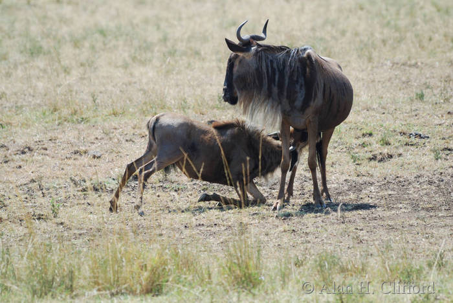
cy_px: 152
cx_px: 226
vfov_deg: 2.3
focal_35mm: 600
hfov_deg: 3.4
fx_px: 7556
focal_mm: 400
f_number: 5.6
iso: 250
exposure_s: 1/400
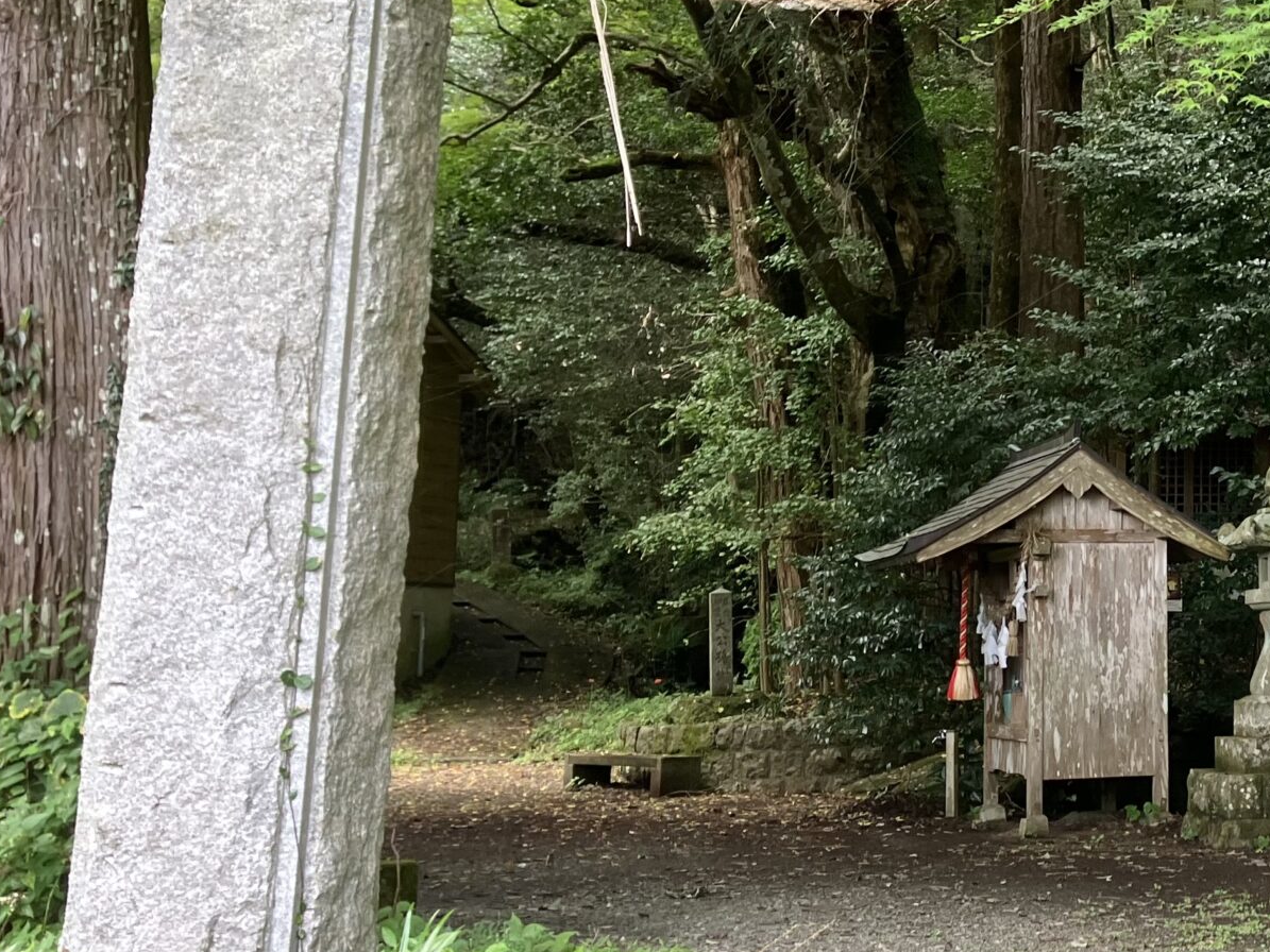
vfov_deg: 24.4
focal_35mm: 60
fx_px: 2201
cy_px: 382
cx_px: 1318
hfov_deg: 29.7
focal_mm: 3.99
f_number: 1.8
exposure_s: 1/121
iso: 50
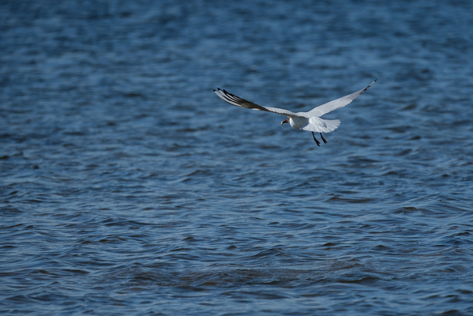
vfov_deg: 1.8
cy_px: 153
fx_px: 10213
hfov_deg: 2.7
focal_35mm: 777
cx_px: 226
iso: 500
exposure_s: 1/1800
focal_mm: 484.5
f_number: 8
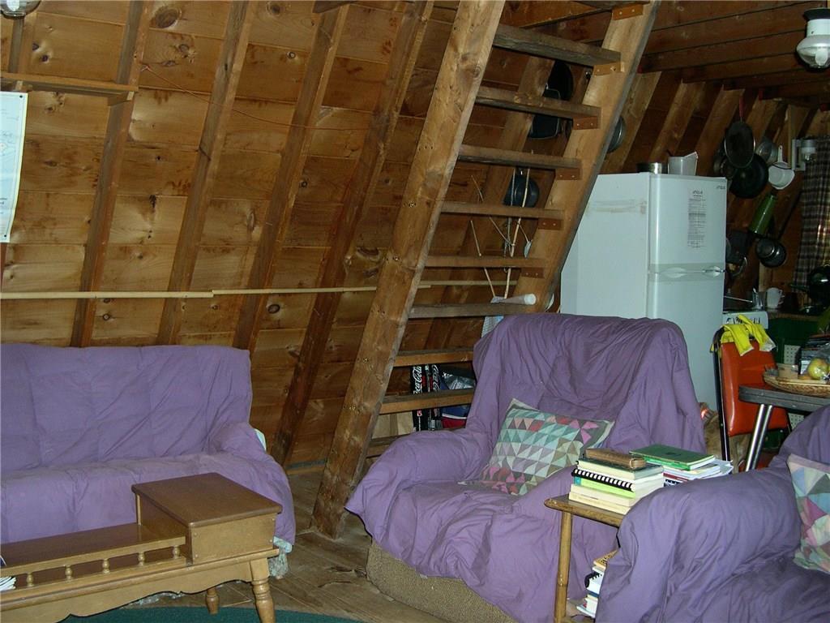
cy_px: 312
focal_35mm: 38
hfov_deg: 49.0
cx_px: 415
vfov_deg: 37.7
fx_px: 911
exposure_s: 1/60
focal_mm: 8
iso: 329
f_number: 2.8
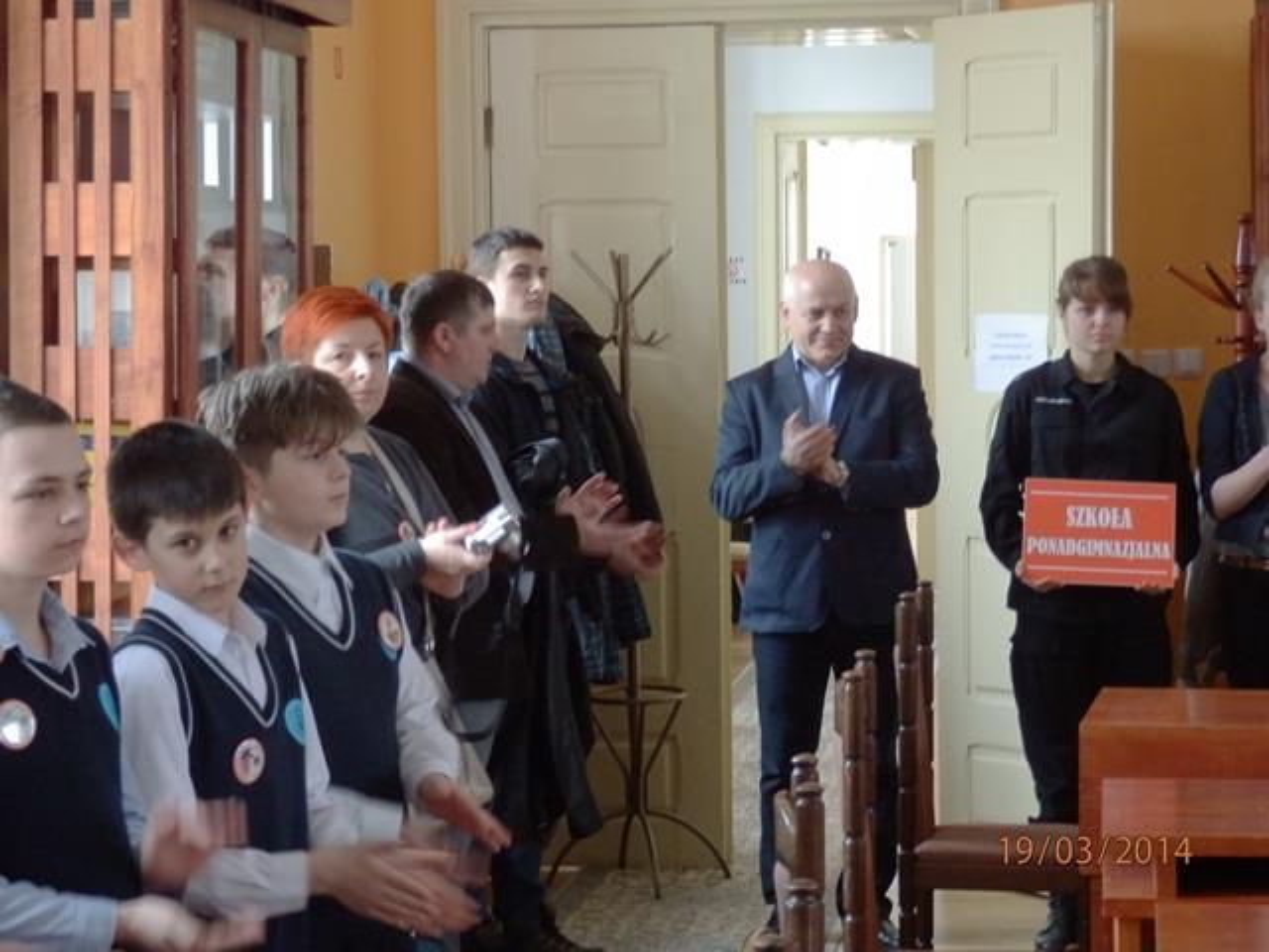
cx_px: 634
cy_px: 476
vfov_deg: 16.8
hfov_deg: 22.3
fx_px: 3226
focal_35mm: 88
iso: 800
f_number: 4.8
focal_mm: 15.8
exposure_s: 1/15
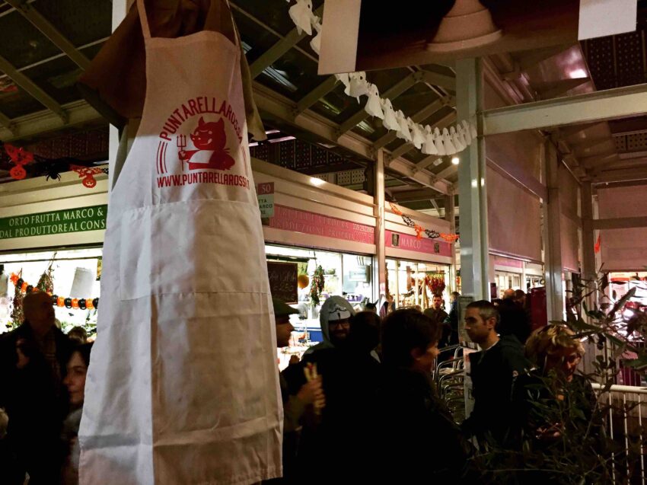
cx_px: 324
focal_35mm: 29
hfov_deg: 61.7
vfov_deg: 48.2
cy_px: 242
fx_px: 542
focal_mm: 4.15
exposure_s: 1/17
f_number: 2.2
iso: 250
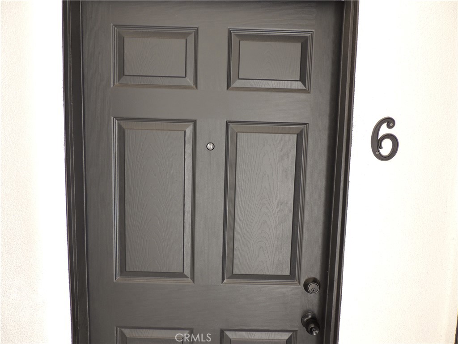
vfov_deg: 56.8
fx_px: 318
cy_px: 172
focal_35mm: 24
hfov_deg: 71.6
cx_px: 229
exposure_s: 1/40
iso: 100
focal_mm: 4.3
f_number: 3
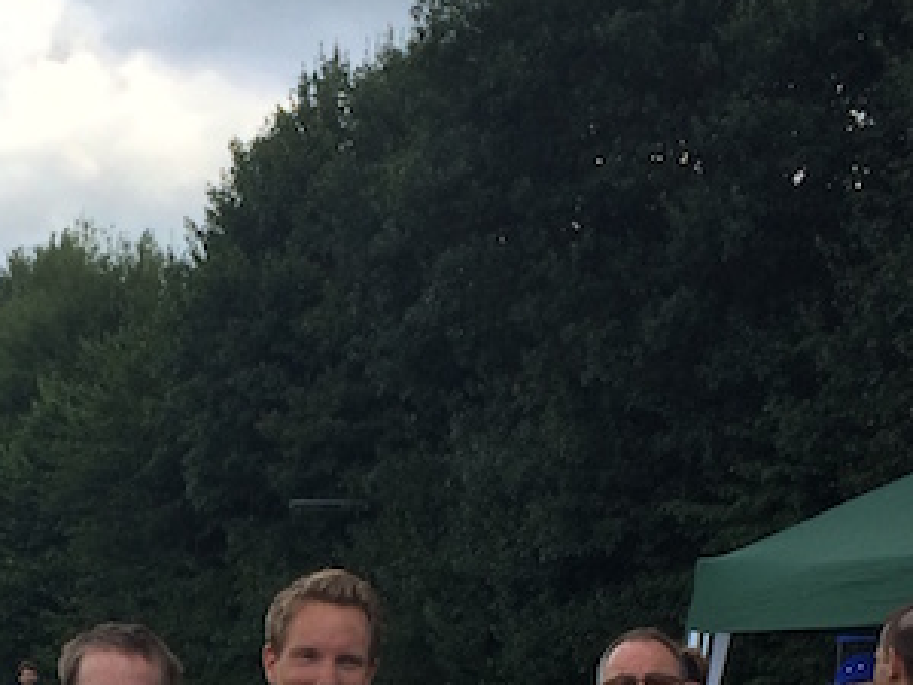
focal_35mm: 99
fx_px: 2611
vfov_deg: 14.3
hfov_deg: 19.5
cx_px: 85
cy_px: 898
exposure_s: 1/954
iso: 32
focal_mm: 4.15
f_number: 2.2
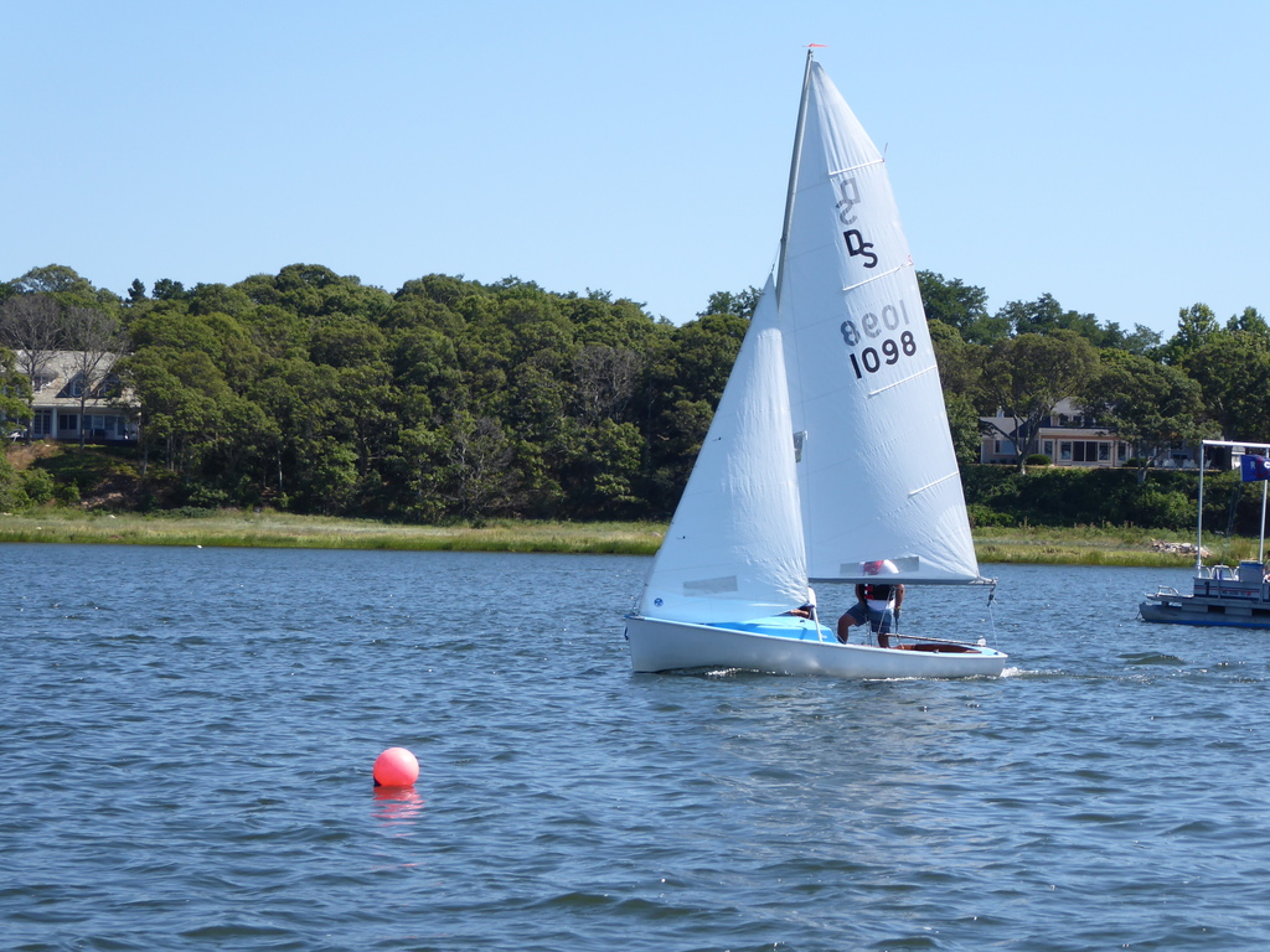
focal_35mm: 127
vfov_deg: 11.7
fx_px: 4659
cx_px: 635
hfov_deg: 15.5
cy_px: 476
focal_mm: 20.6
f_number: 5.1
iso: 80
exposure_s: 1/320
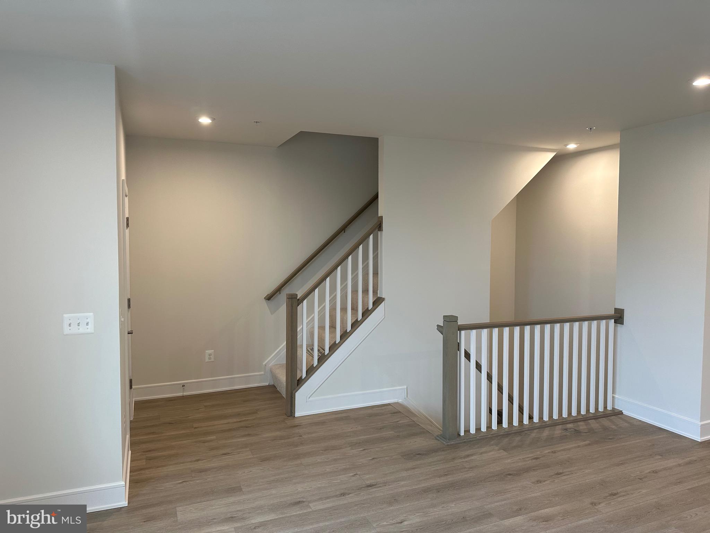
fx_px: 492
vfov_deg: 56.8
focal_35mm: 24
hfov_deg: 71.6
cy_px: 266
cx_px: 355
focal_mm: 6.86
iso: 125
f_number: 1.78
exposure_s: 1/120
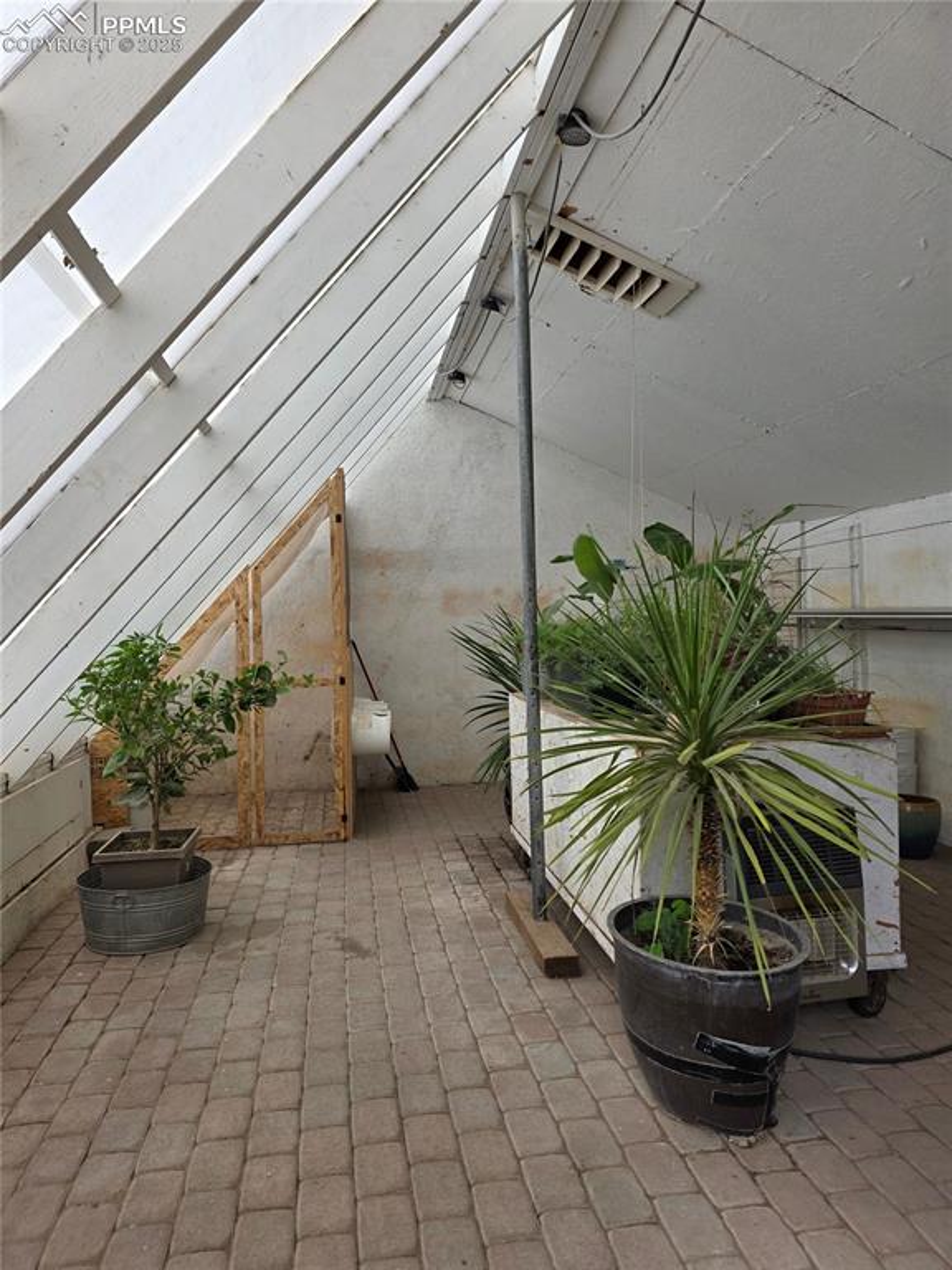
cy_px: 635
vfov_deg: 73.9
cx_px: 476
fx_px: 843
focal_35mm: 23
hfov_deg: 58.9
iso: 40
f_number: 1.7
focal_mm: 6.3
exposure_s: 1/359
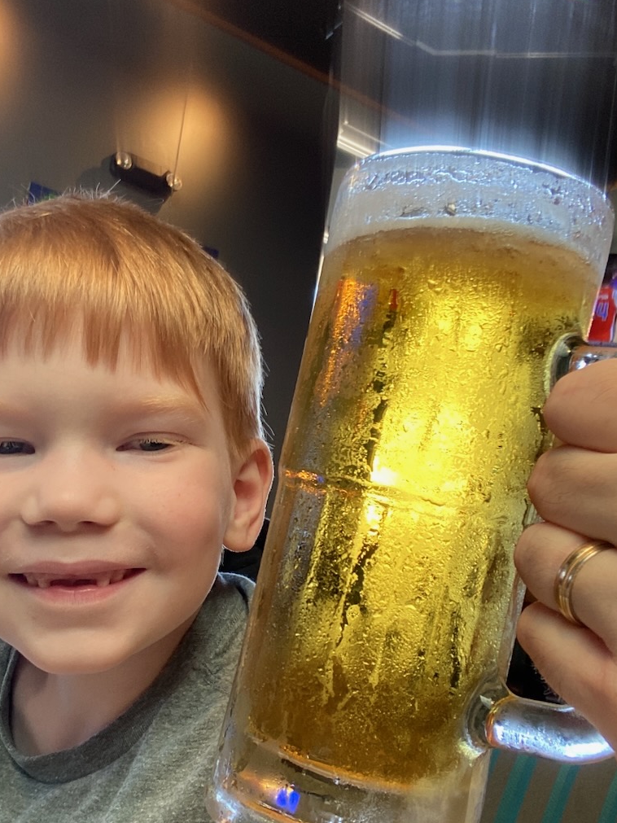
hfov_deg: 37.5
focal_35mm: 38
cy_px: 472
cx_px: 237
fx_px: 903
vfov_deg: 48.8
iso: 80
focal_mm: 2.71
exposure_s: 1/60
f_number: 2.2
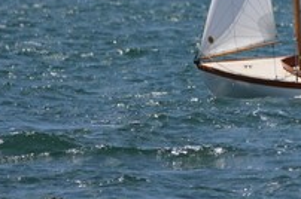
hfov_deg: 1.5
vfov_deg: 1.0
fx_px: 11829
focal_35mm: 1417
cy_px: 16
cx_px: 527
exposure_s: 1/1600
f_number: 5.6
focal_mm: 238
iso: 160
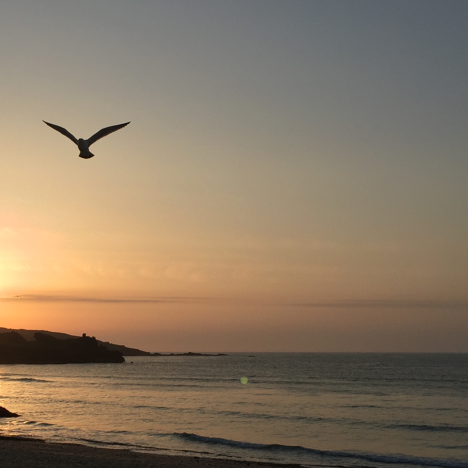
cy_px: 330
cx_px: 121
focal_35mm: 51
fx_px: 780
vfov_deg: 33.0
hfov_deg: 32.8
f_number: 2.2
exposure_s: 1/3300
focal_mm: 4.15
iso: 32
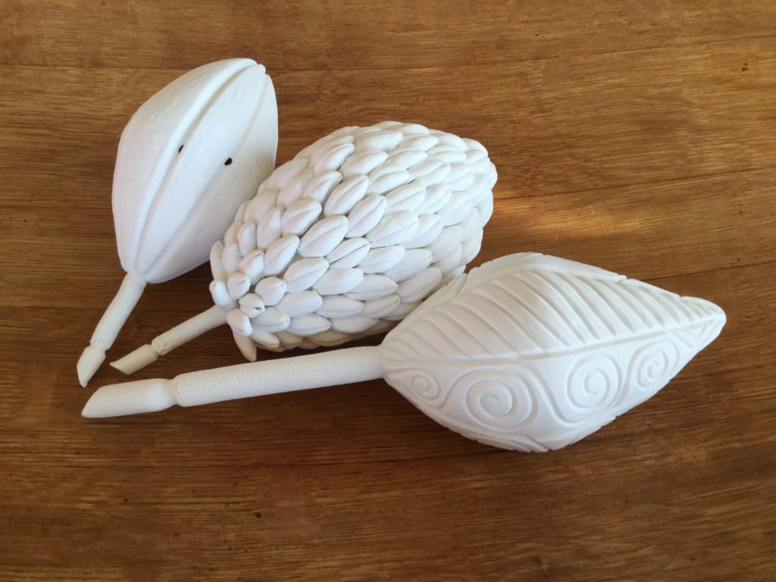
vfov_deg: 45.4
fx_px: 695
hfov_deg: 58.4
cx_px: 388
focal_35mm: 31
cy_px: 291
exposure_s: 1/100
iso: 40
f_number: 2.4
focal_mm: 3.3
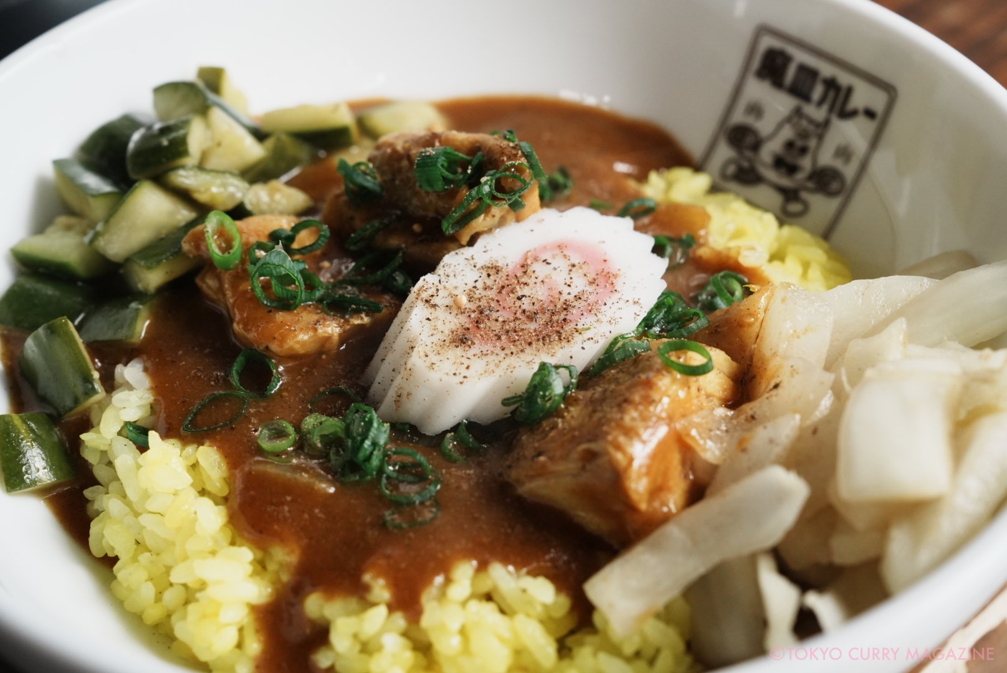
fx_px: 1568
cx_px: 504
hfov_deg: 35.6
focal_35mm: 56
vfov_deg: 24.2
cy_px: 336
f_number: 7.1
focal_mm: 56
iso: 2000
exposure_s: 1/500
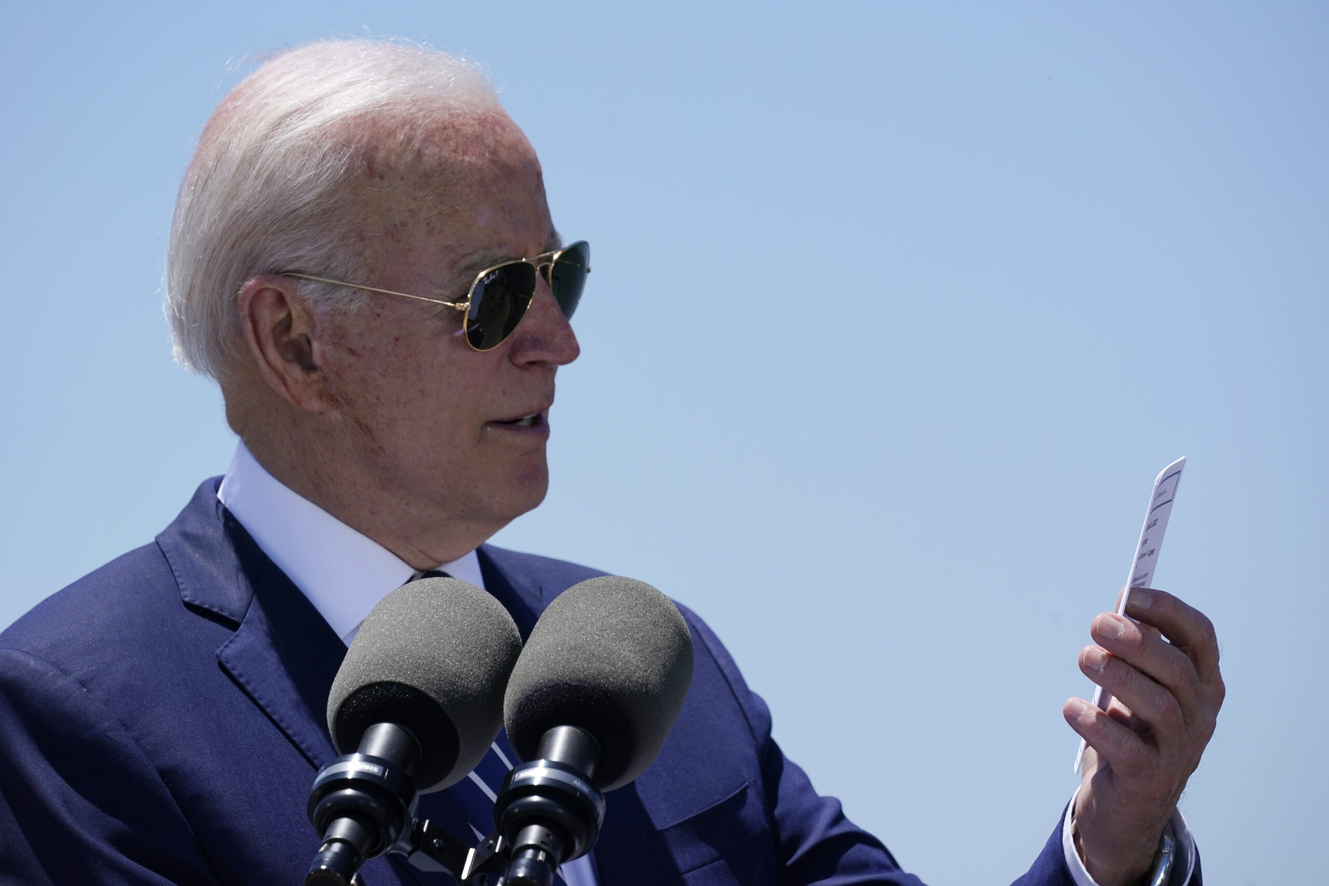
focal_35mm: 352
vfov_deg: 3.9
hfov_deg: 5.9
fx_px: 12994
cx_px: 664
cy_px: 443
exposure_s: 1/800
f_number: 11
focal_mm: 352
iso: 250
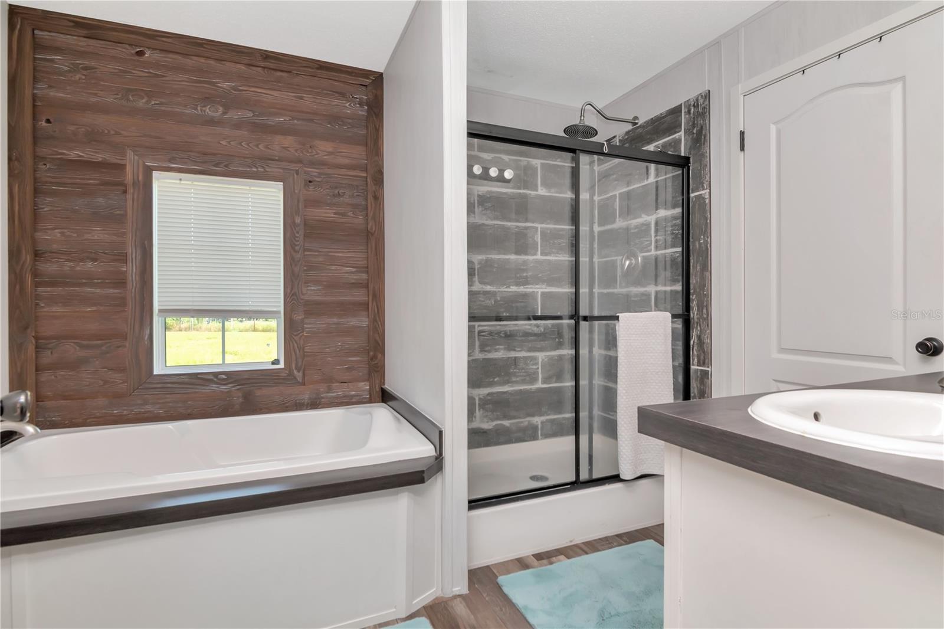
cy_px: 314
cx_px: 472
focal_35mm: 17
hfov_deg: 92.5
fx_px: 452
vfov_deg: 69.6
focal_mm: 11.5
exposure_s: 1/100
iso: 640
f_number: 9
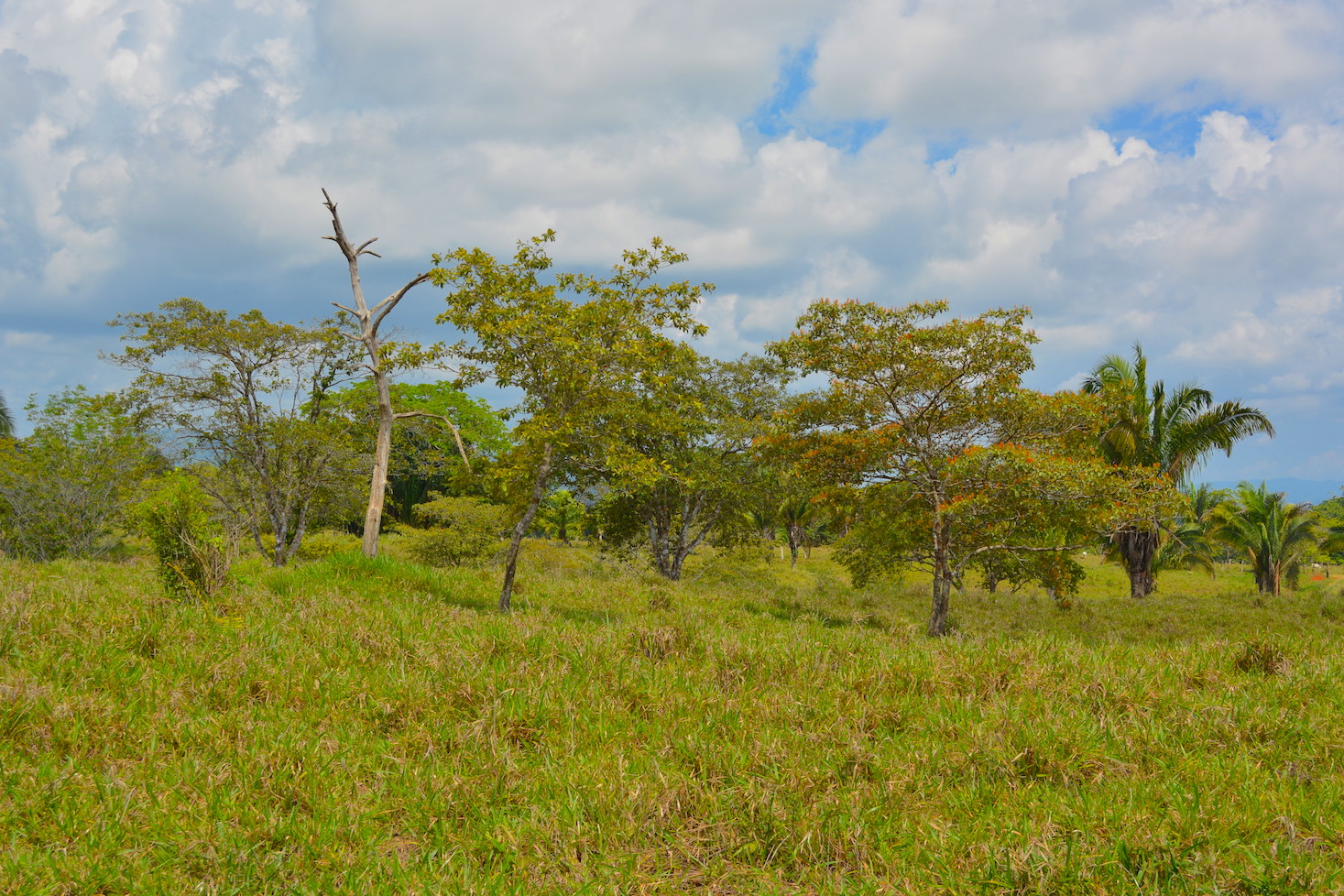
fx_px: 1979
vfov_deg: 25.5
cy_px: 441
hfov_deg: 37.5
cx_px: 690
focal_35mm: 53
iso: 100
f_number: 9
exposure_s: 1/320
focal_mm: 32
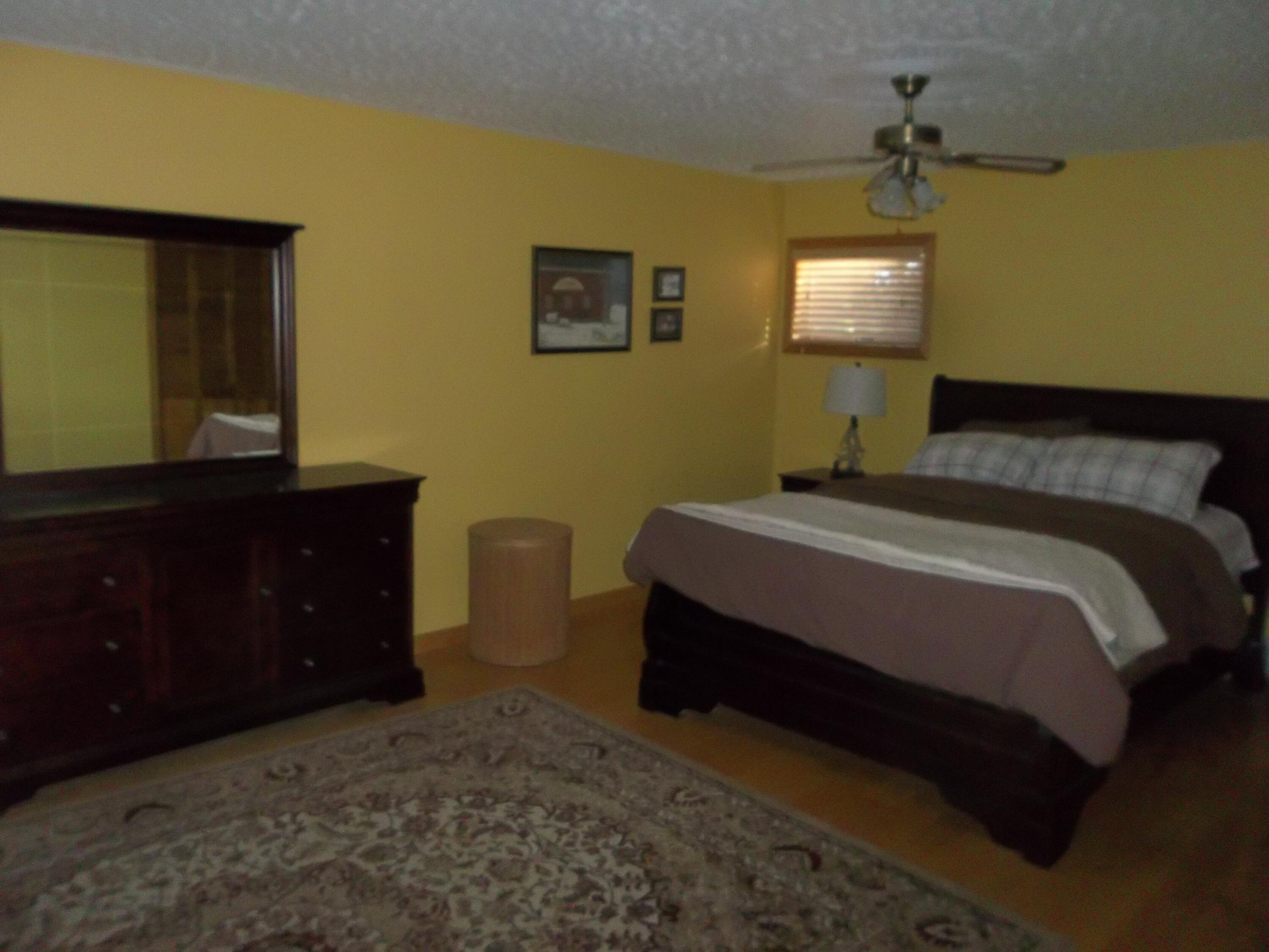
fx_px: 990
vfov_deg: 51.4
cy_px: 476
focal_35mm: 27
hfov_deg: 65.3
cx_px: 634
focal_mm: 4.9
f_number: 3.5
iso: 320
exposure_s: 1/30
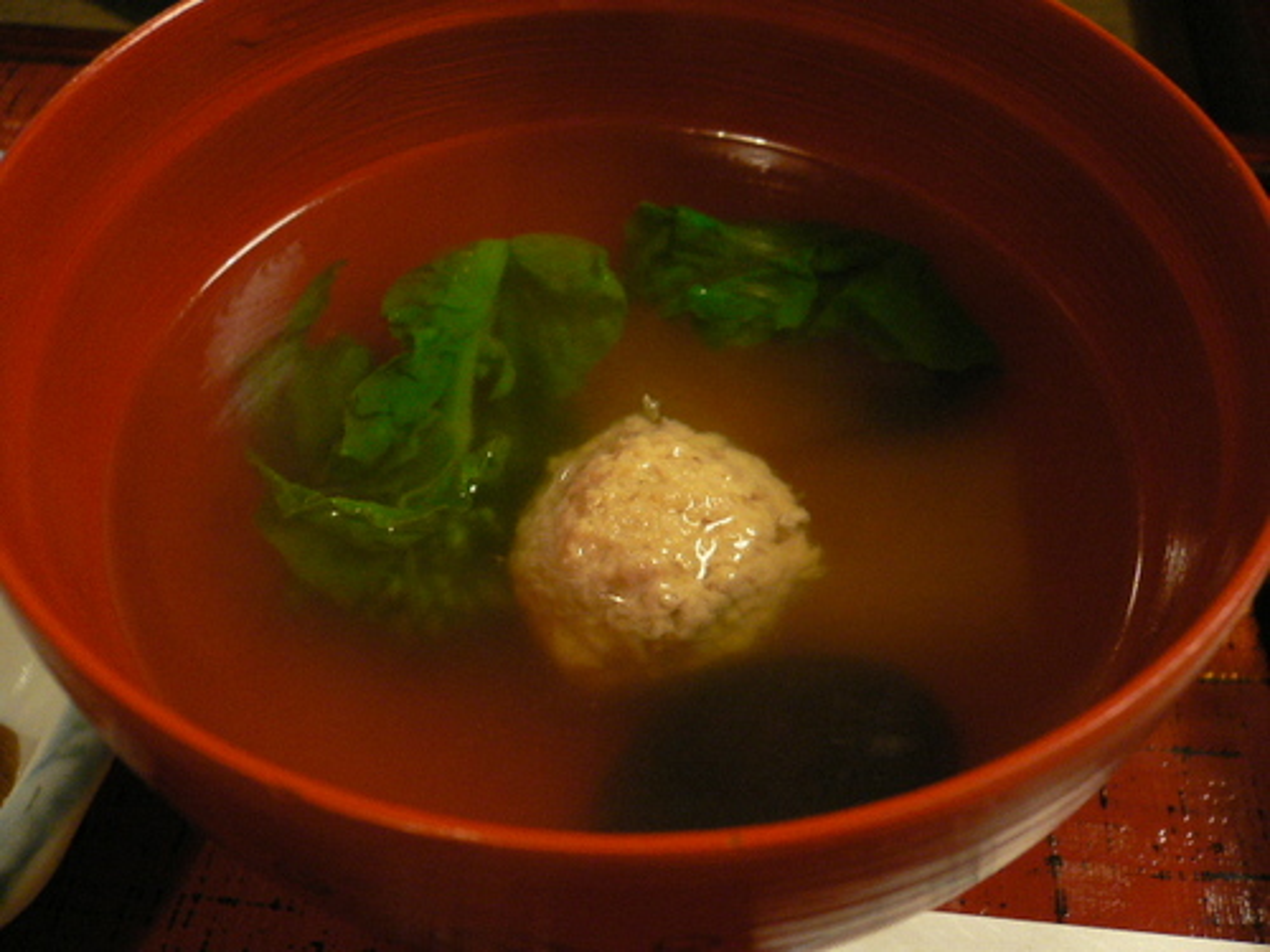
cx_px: 635
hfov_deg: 52.6
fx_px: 1284
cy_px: 476
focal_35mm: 35
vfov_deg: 40.7
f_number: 2.8
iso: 200
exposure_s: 1/8
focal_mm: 5.8
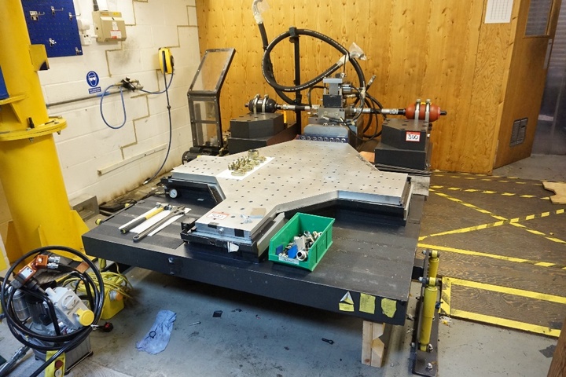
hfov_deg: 70.4
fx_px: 401
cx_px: 283
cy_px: 188
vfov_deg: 50.4
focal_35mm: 26
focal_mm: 17
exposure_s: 1/160
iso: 3200
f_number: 3.5
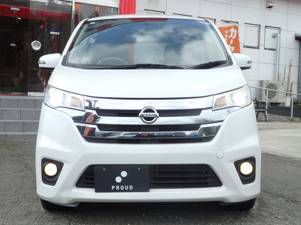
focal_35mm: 49
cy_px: 112
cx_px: 150
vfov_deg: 29.7
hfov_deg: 38.9
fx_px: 426
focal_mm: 8.9
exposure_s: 1/640
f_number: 11.2
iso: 125
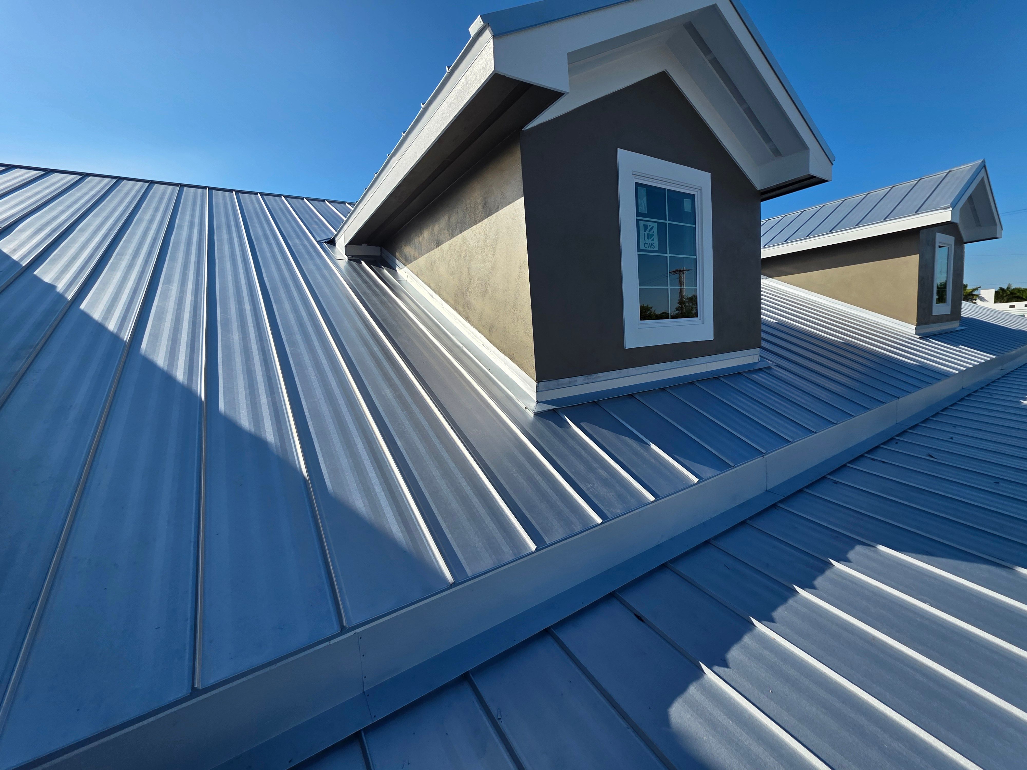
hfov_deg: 106.2
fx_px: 386
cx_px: 514
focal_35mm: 13
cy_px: 385
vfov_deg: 89.9
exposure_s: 1/2572
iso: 40
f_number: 1.9
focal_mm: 2.2
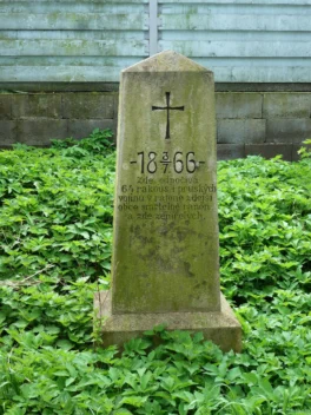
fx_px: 587
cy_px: 208
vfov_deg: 38.9
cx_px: 156
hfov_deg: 29.7
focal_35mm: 49
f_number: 4.1
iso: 100
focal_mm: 8.7
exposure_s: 1/80
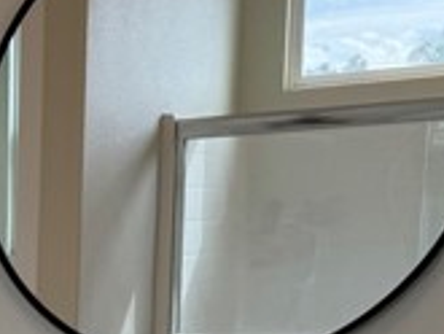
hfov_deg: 17.5
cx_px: -331
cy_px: 493
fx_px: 1194
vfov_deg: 14.8
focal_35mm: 93
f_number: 1.78
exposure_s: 1/412
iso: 80
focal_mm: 6.76
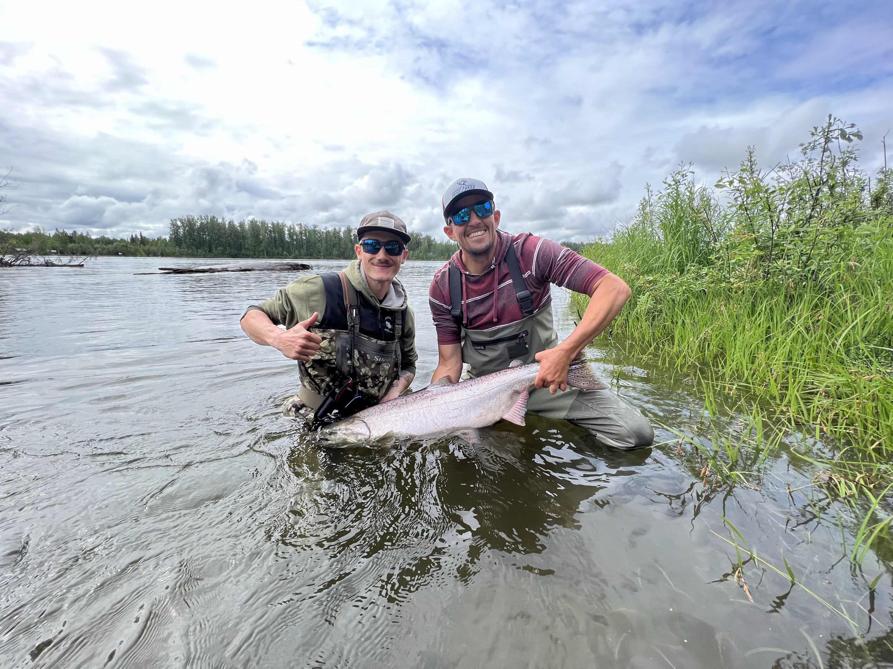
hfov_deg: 106.2
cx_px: 446
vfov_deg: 89.9
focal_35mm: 13
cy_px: 334
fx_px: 335
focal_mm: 1.57
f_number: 1.8
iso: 32
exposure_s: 1/518
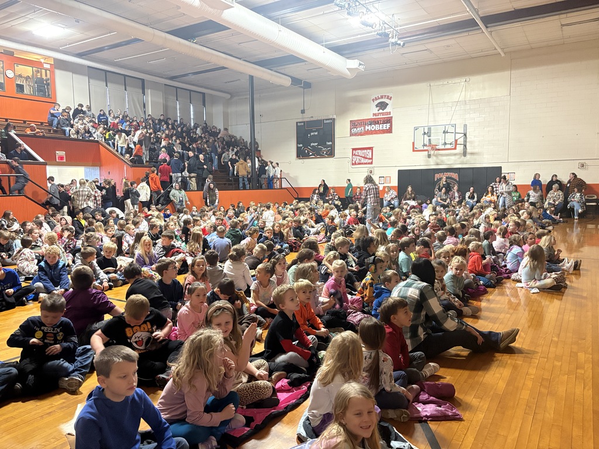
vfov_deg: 53.1
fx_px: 450
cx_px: 300
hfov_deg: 67.3
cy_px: 224
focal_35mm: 26
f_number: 1.6
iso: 500
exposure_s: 1/30
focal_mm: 5.96
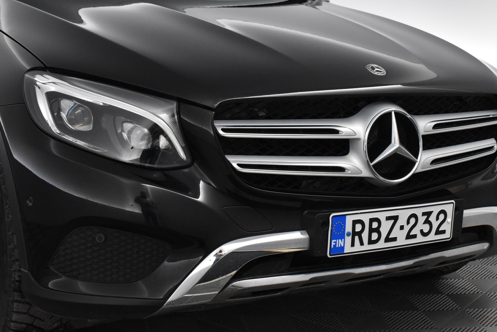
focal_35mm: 58
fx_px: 796
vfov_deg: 23.5
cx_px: 244
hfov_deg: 34.7
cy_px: 157
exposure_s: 1/160
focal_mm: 31
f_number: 6.3
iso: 3200
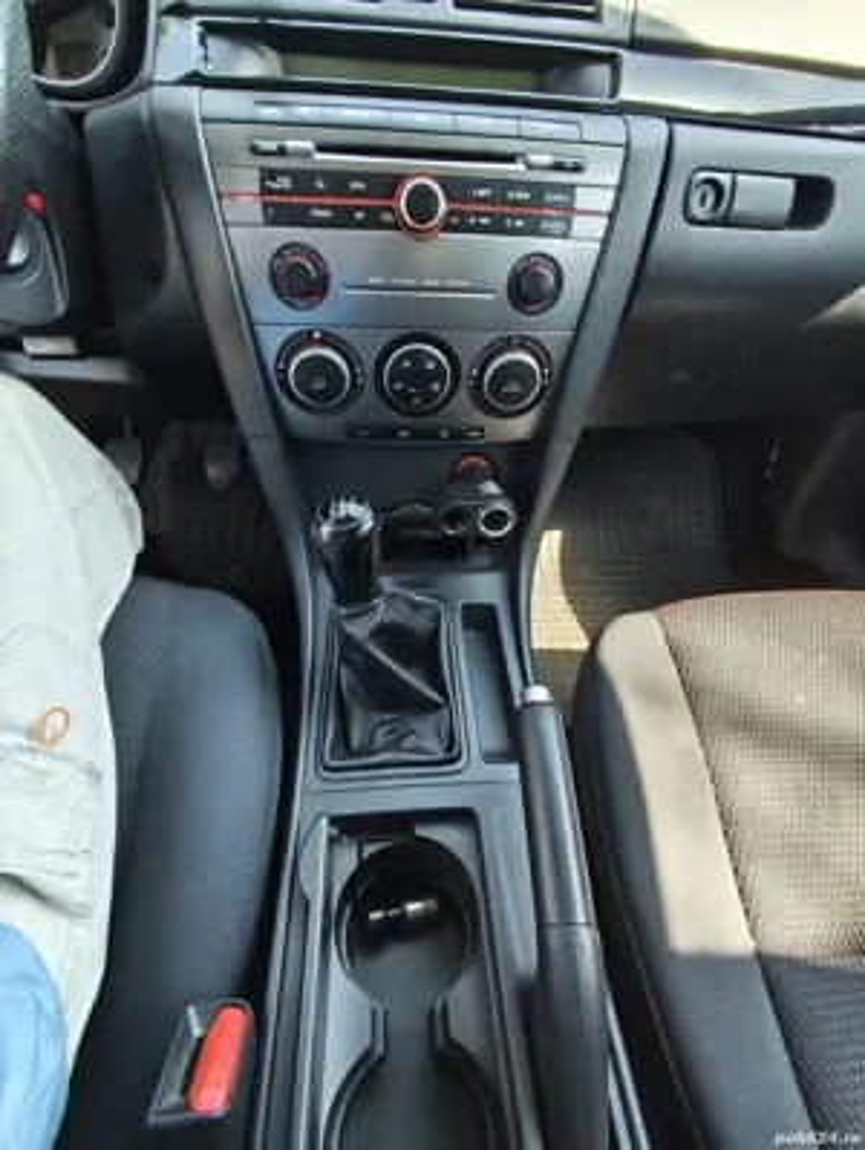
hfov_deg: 81.8
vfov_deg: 98.1
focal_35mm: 15
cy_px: 575
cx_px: 432
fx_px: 499
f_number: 2.2
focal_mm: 1.65
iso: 400
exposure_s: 1/100
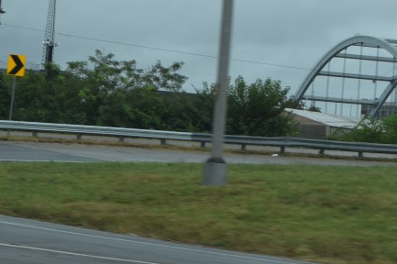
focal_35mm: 195
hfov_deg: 10.5
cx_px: 327
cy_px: 36
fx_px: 2151
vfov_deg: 7.0
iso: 200
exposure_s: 1/320
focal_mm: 55
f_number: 9
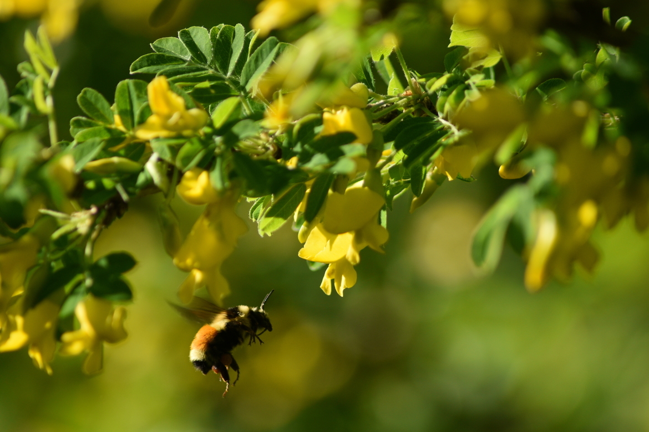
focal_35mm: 450
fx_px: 8112
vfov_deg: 3.1
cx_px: 324
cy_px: 216
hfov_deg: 4.6
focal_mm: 300
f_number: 5.6
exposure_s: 1/1000
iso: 400
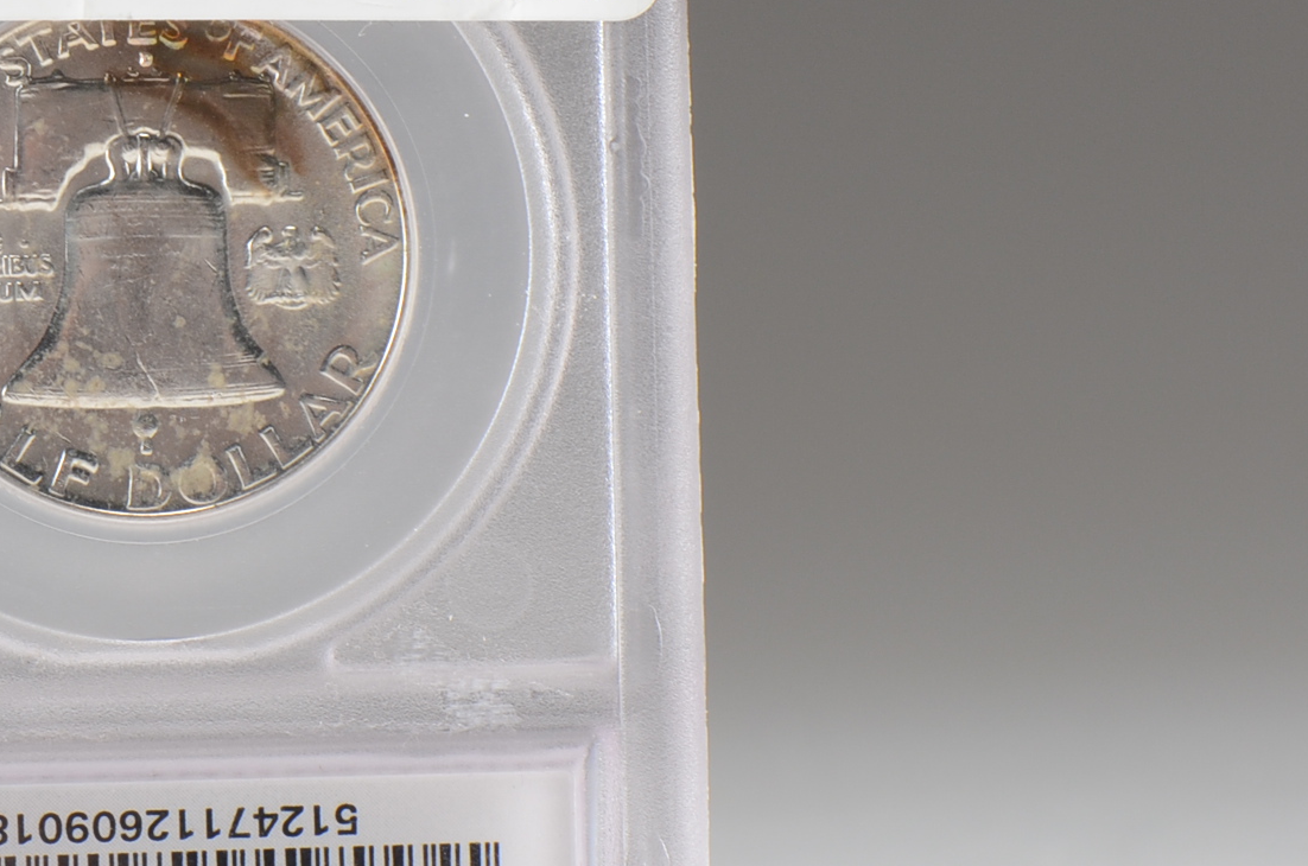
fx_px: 10338
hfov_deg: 7.2
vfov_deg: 4.8
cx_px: 241
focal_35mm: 285
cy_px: 344
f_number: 14
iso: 320
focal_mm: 85
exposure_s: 1/100
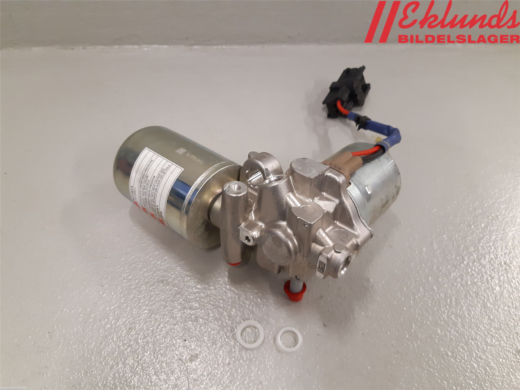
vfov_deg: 53.1
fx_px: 391
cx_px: 260
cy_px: 195
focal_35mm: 26
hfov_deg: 67.3
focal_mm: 3.93
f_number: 1.7
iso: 160
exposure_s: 1/50
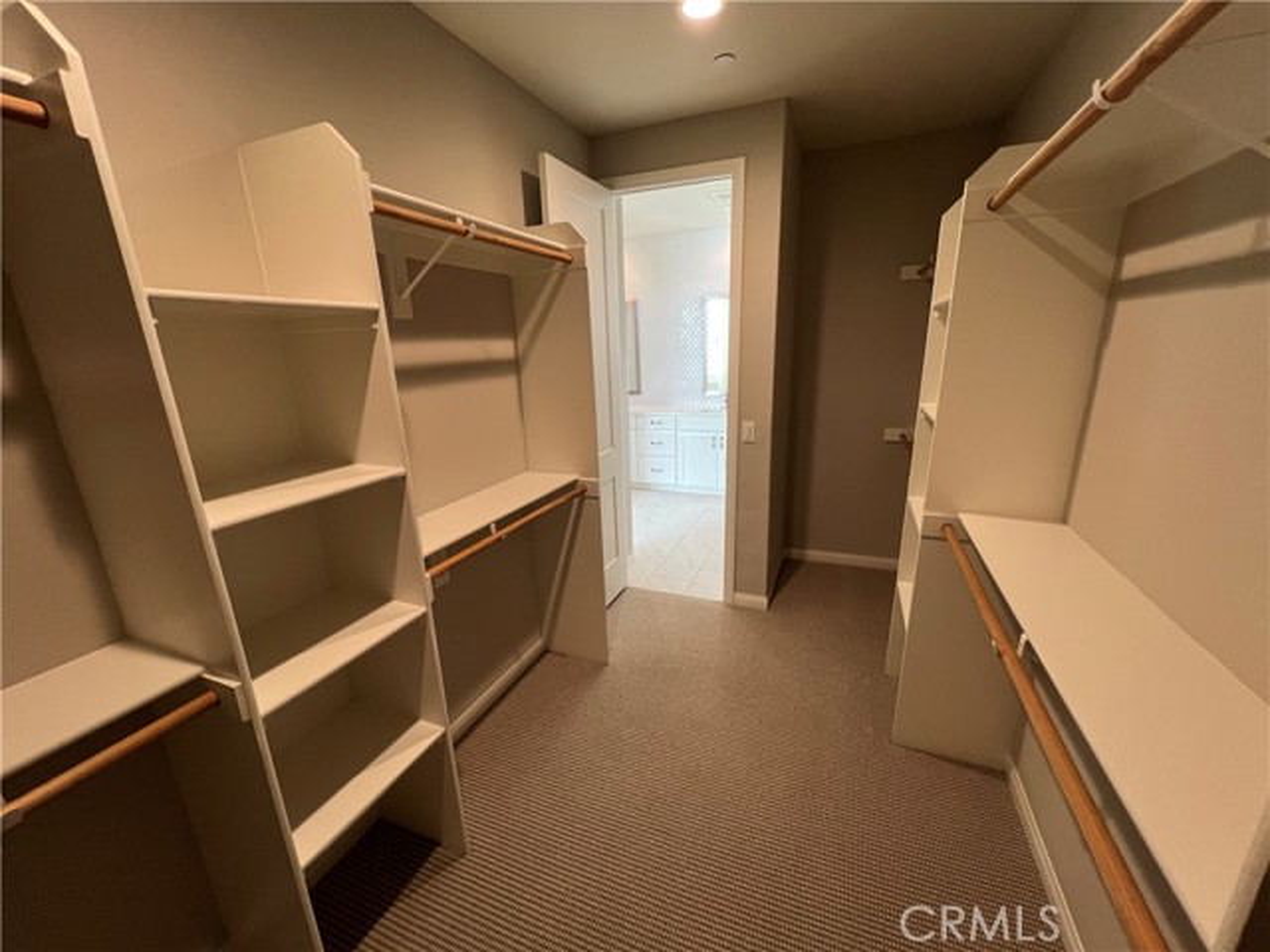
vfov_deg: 89.9
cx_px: 635
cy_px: 476
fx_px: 477
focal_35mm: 13
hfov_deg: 106.2
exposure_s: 1/60
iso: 125
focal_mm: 1.57
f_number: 1.8
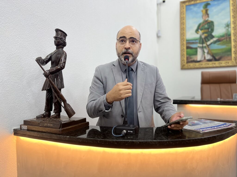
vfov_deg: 53.1
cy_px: 88
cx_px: 118
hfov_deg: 67.3
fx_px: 178
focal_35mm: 26
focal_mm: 5.1
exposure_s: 1/60
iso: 160
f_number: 1.6
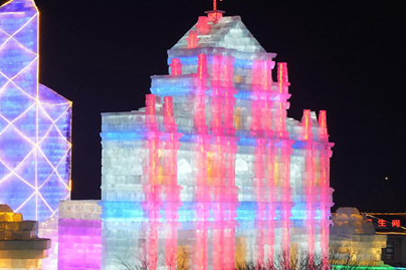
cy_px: 130
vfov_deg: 9.2
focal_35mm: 149
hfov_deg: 13.6
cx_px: -7
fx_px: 1680
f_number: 5
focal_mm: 70
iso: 1600
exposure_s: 1/160
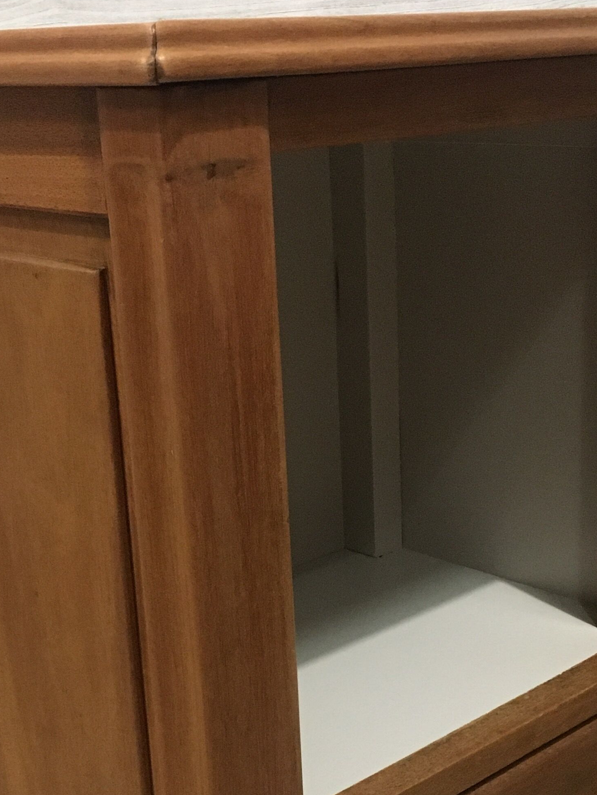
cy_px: 627
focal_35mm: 60
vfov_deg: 31.4
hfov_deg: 24.4
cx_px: 314
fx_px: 1380
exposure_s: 1/17
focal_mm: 4.15
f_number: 2.2
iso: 320
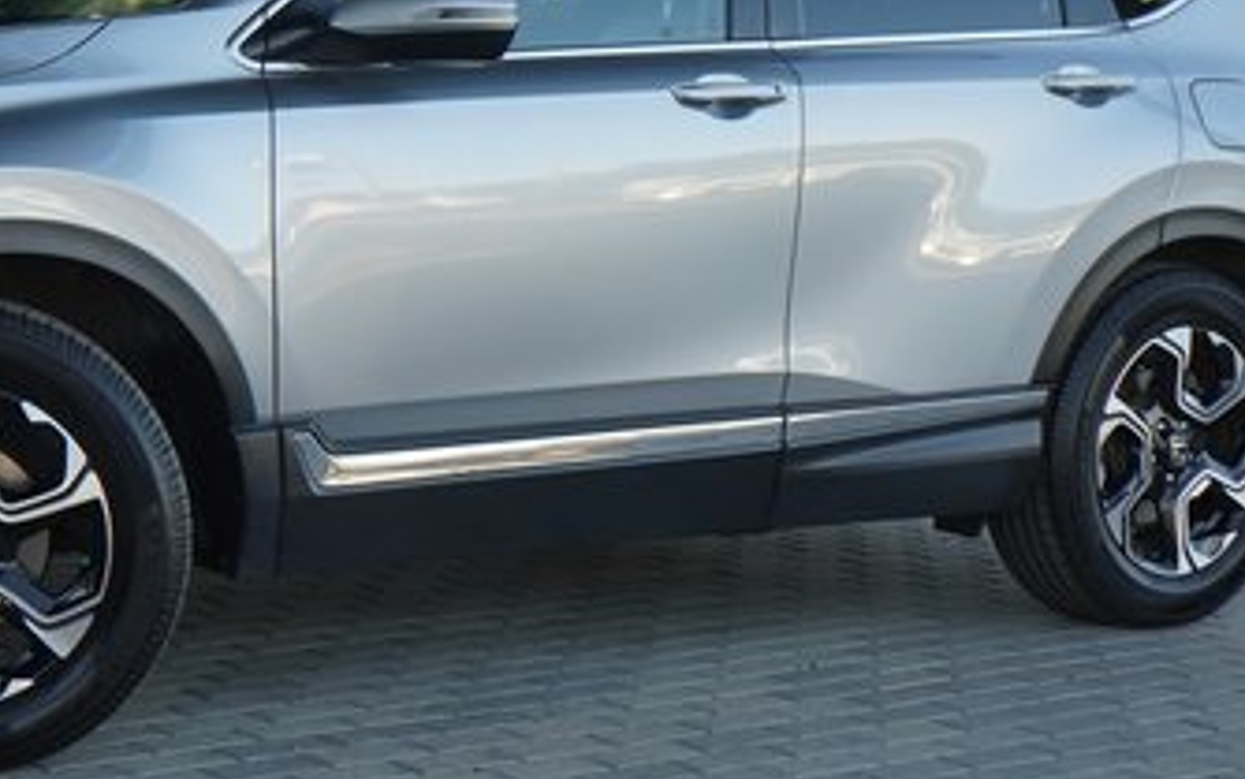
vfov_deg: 15.6
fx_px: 2851
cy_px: 337
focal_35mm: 84
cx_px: 294
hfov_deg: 24.3
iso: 800
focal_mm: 43
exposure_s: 1/250
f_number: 8
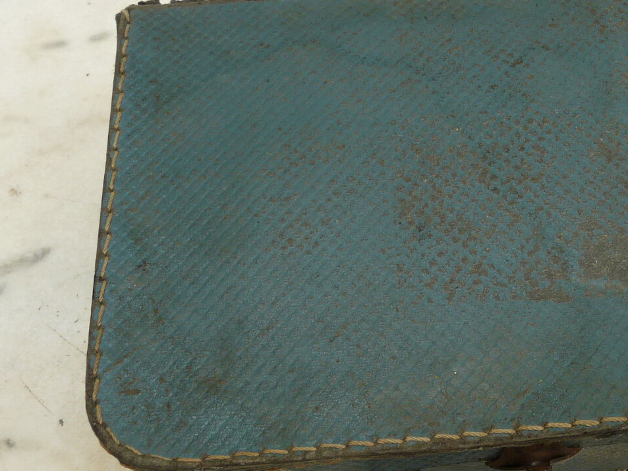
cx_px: 478
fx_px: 853
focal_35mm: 47
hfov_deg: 39.2
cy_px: 302
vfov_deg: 30.7
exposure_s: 1/60
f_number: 2.8
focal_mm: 4.6
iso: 100
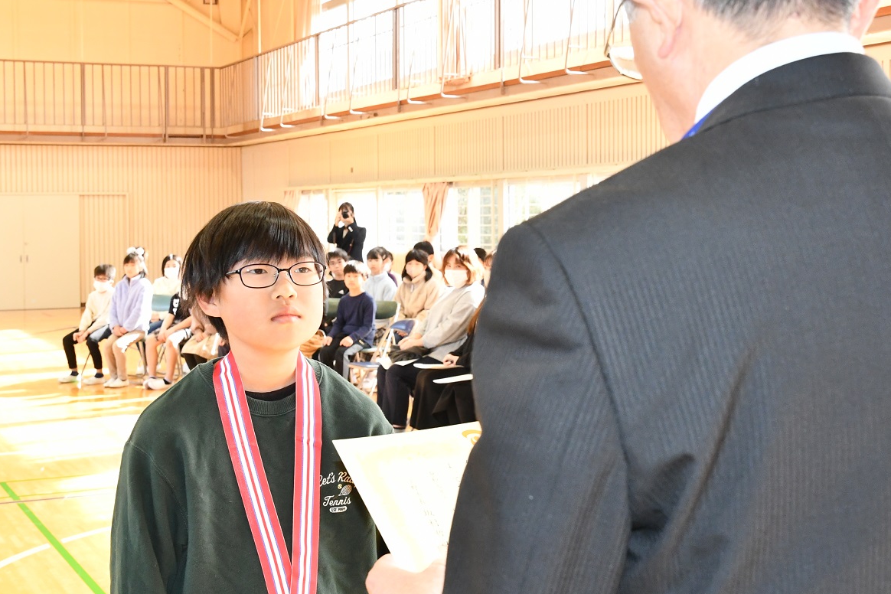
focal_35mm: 56
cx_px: 483
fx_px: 1386
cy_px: 266
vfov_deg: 24.2
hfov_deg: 35.6
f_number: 6.3
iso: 2000
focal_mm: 26
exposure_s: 1/125
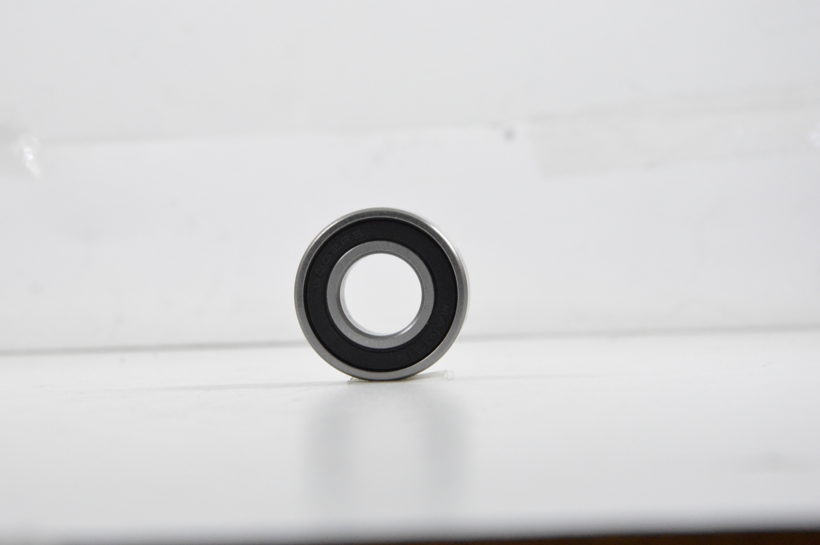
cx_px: 377
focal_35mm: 117
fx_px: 2663
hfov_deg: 17.5
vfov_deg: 11.7
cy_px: 277
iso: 3200
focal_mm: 70
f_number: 8
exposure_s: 1/100
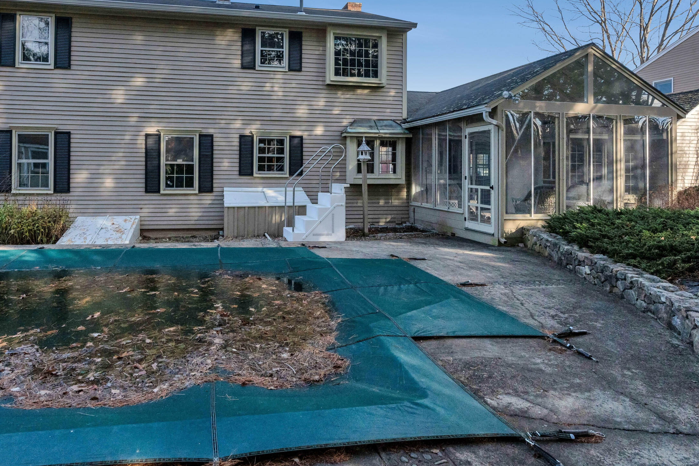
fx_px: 427
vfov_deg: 56.2
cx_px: 283
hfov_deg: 77.8
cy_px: 163
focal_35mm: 22
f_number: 8
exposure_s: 1/2000
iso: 800
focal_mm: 16
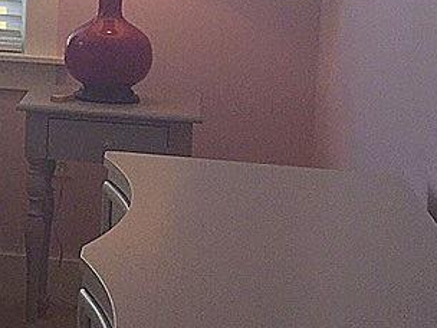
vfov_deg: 12.0
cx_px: -323
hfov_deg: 14.4
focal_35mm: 122
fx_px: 1540
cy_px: 6
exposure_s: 1/314
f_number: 2.2
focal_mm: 4.15
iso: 32
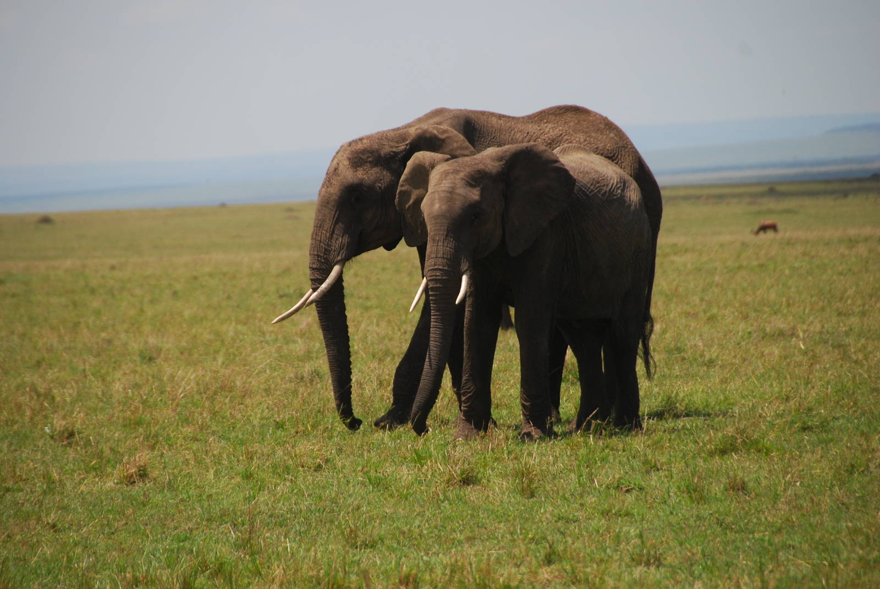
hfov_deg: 6.9
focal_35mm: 300
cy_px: 294
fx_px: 7342
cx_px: 440
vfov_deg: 4.6
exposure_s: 1/320
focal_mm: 200
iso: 200
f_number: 5.6
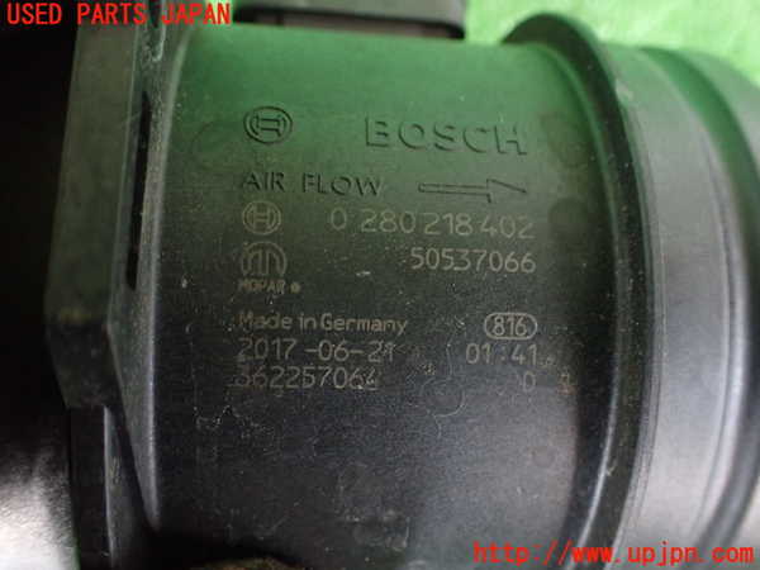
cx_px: 380
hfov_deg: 60.0
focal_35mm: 30
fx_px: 659
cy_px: 285
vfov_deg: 46.8
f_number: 2.3
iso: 800
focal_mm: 5.4
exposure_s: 1/30
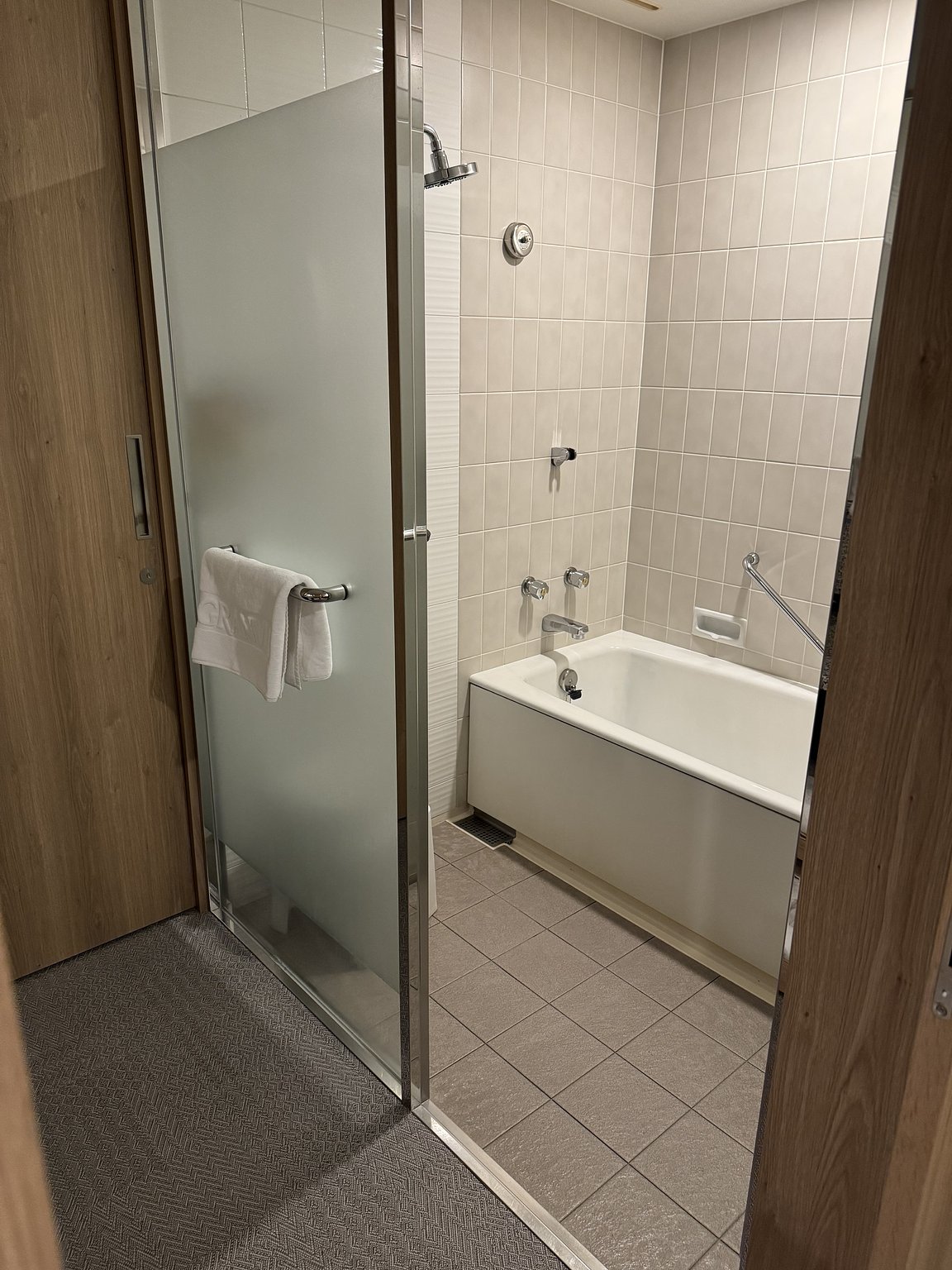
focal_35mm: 24
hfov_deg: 56.8
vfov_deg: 71.6
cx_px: 476
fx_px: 880
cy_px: 635
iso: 400
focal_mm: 6.76
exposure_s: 1/60
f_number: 1.78
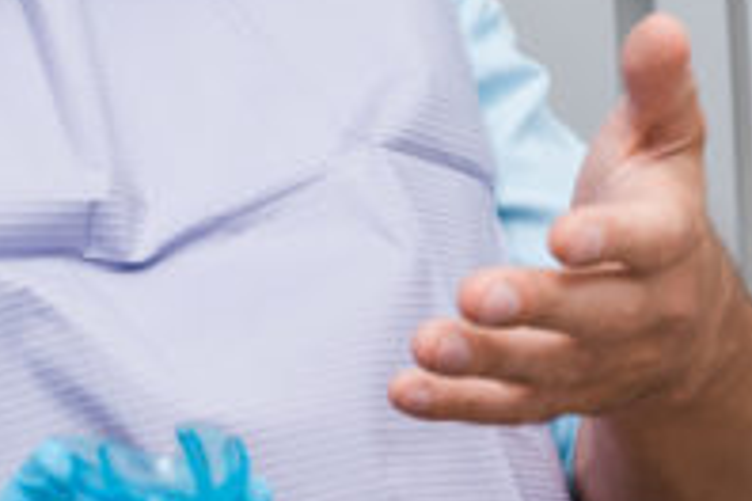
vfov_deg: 6.7
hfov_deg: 10.1
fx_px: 4219
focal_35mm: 202
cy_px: -116
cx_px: 23
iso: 100
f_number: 5
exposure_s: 1/160
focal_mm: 52
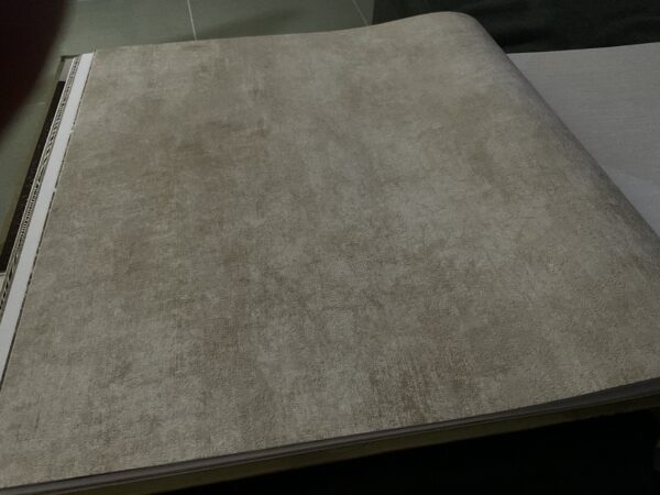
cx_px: 330
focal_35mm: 29
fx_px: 553
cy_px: 248
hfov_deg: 61.7
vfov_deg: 48.2
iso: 640
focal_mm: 3
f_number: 1.8
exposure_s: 1/18
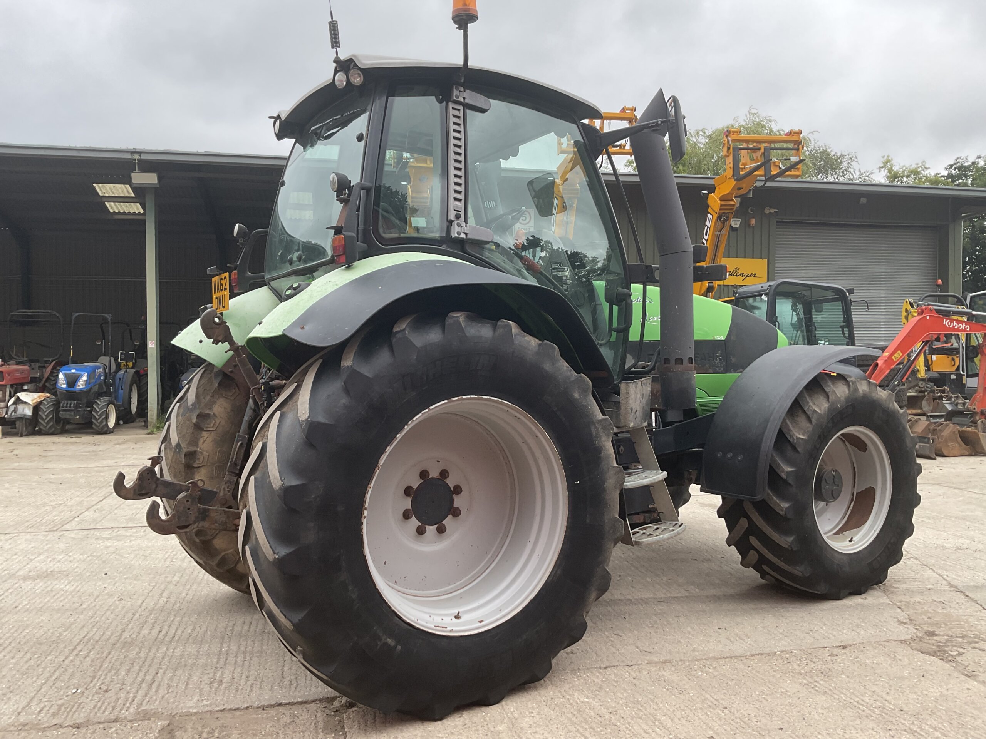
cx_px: 493
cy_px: 370
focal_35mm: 29
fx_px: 826
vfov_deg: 48.2
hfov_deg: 61.7
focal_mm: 3
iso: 16
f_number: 1.8
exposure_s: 1/378
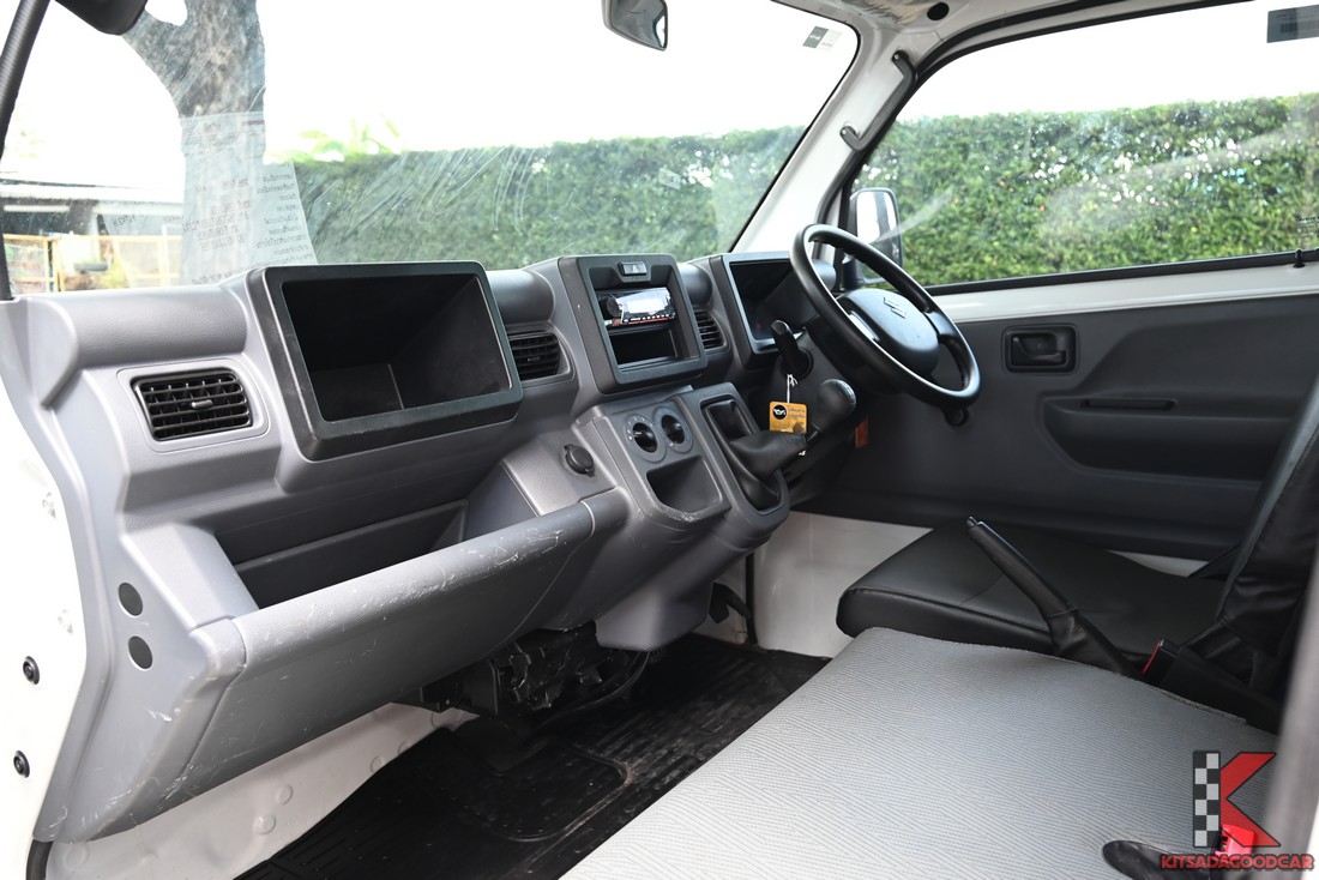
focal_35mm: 29
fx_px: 1063
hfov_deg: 63.6
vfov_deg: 45.0
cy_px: 440
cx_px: 660
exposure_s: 1/80
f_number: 5.6
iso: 800
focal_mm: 29
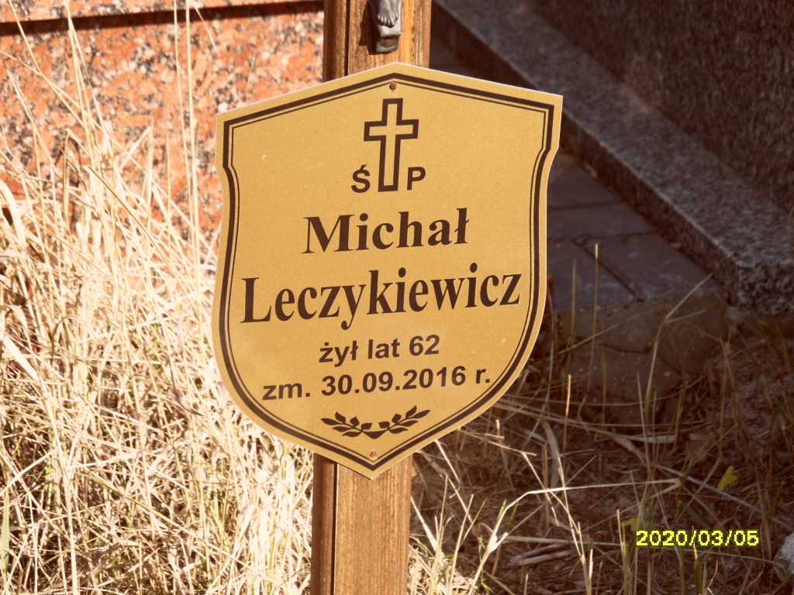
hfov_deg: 16.4
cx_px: 397
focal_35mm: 120
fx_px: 2752
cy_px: 298
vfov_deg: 12.3
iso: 80
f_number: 4.4
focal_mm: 20
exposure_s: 1/250
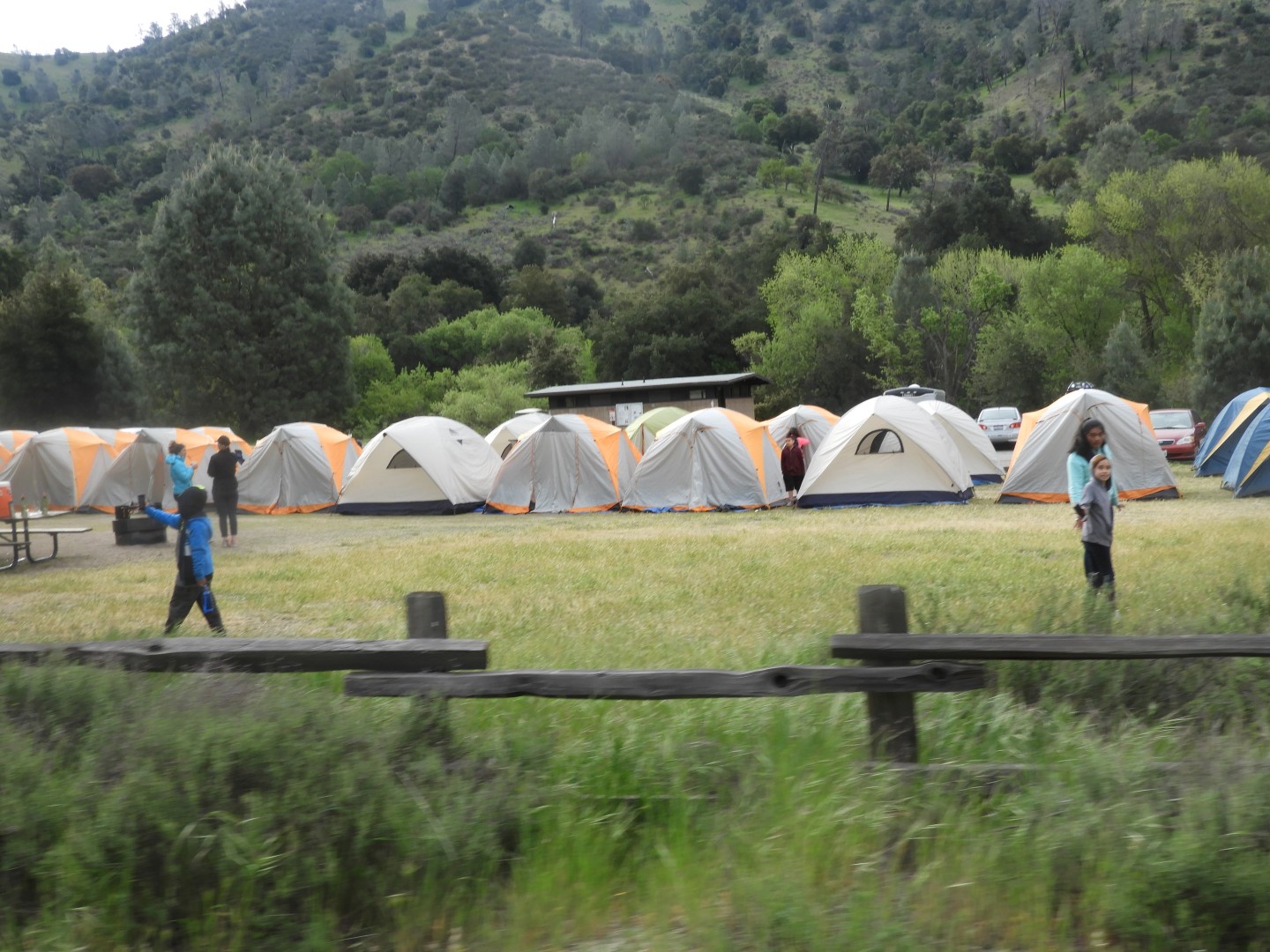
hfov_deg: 46.8
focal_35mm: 40
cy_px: 476
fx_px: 1468
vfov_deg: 36.0
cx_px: 635
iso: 100
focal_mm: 7.2
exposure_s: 1/250
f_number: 3.8
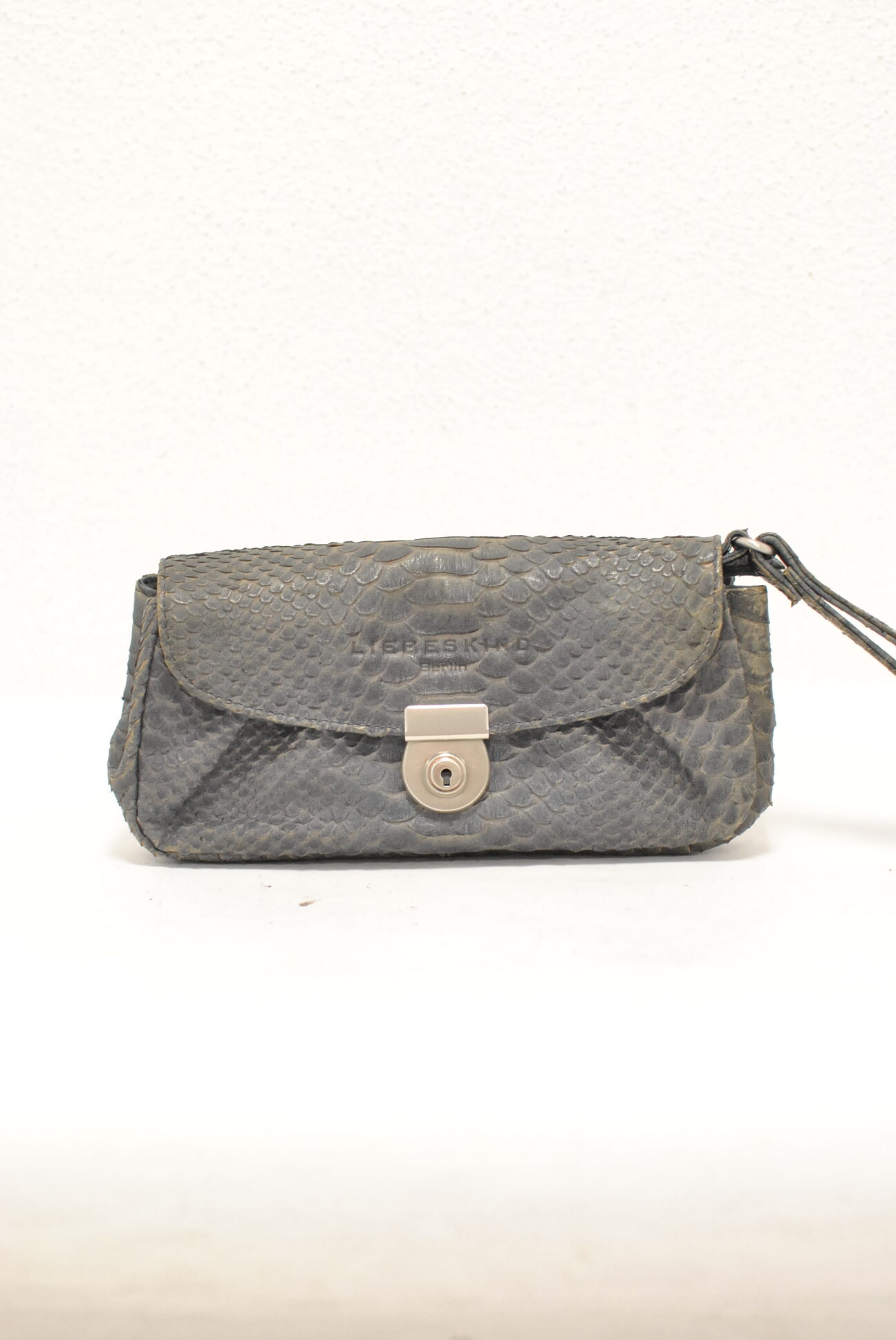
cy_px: 670
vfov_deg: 37.8
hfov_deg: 25.8
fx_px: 1954
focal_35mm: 52
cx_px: 448
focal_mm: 35
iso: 800
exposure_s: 1/100
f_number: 4
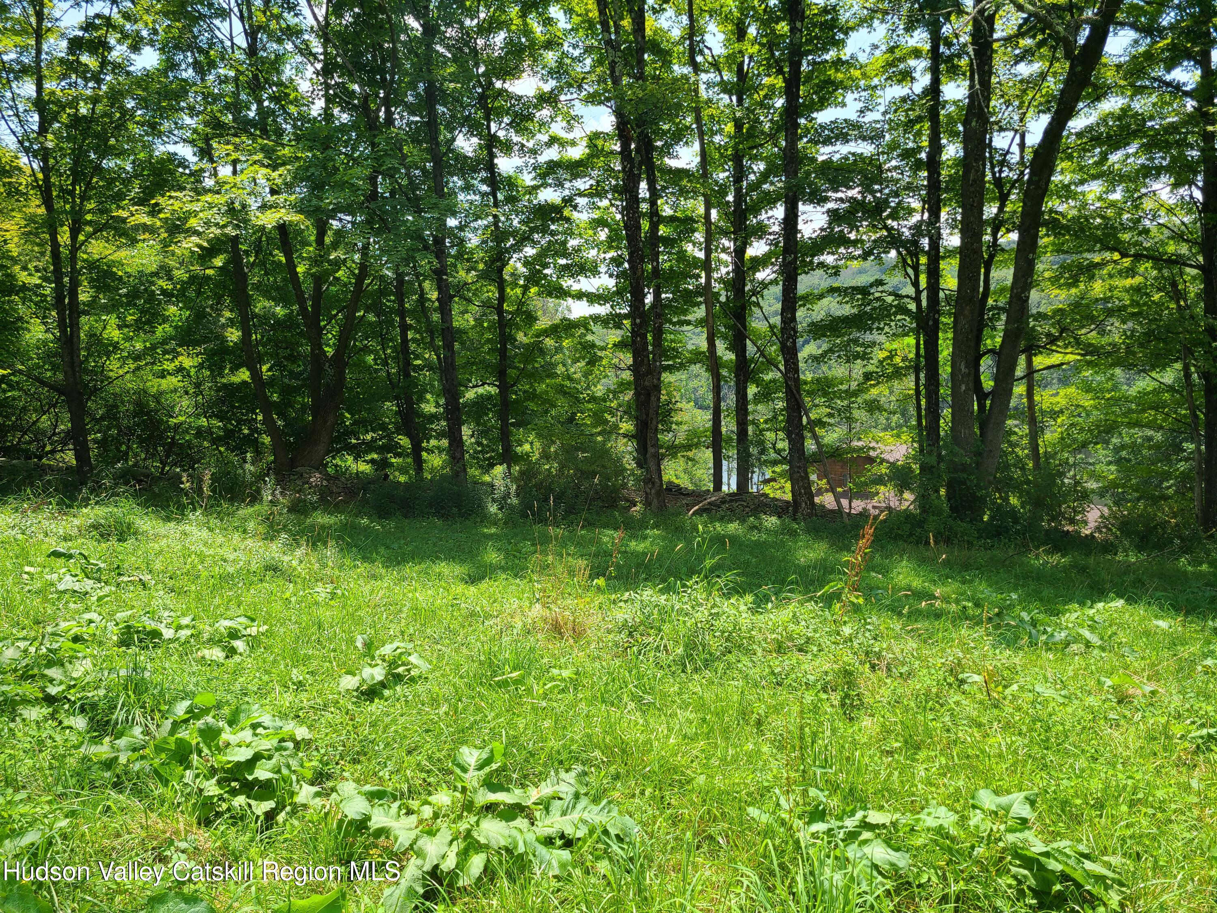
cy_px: 456
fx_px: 914
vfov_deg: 53.1
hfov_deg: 67.3
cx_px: 608
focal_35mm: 26
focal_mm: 5.4
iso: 40
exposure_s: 1/992
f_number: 1.8
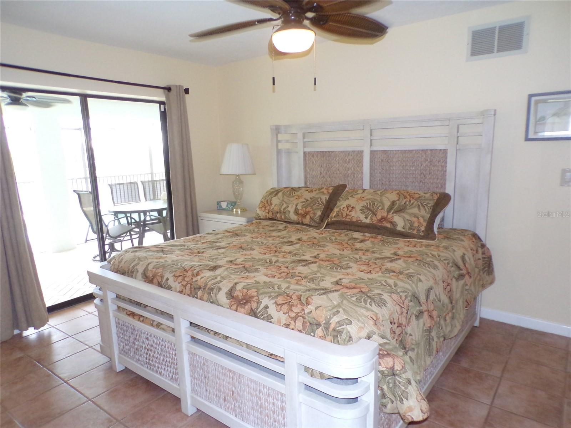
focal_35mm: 24
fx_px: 396
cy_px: 214
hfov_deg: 71.6
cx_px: 286
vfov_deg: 56.8
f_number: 3
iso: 400
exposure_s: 1/60
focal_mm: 4.3
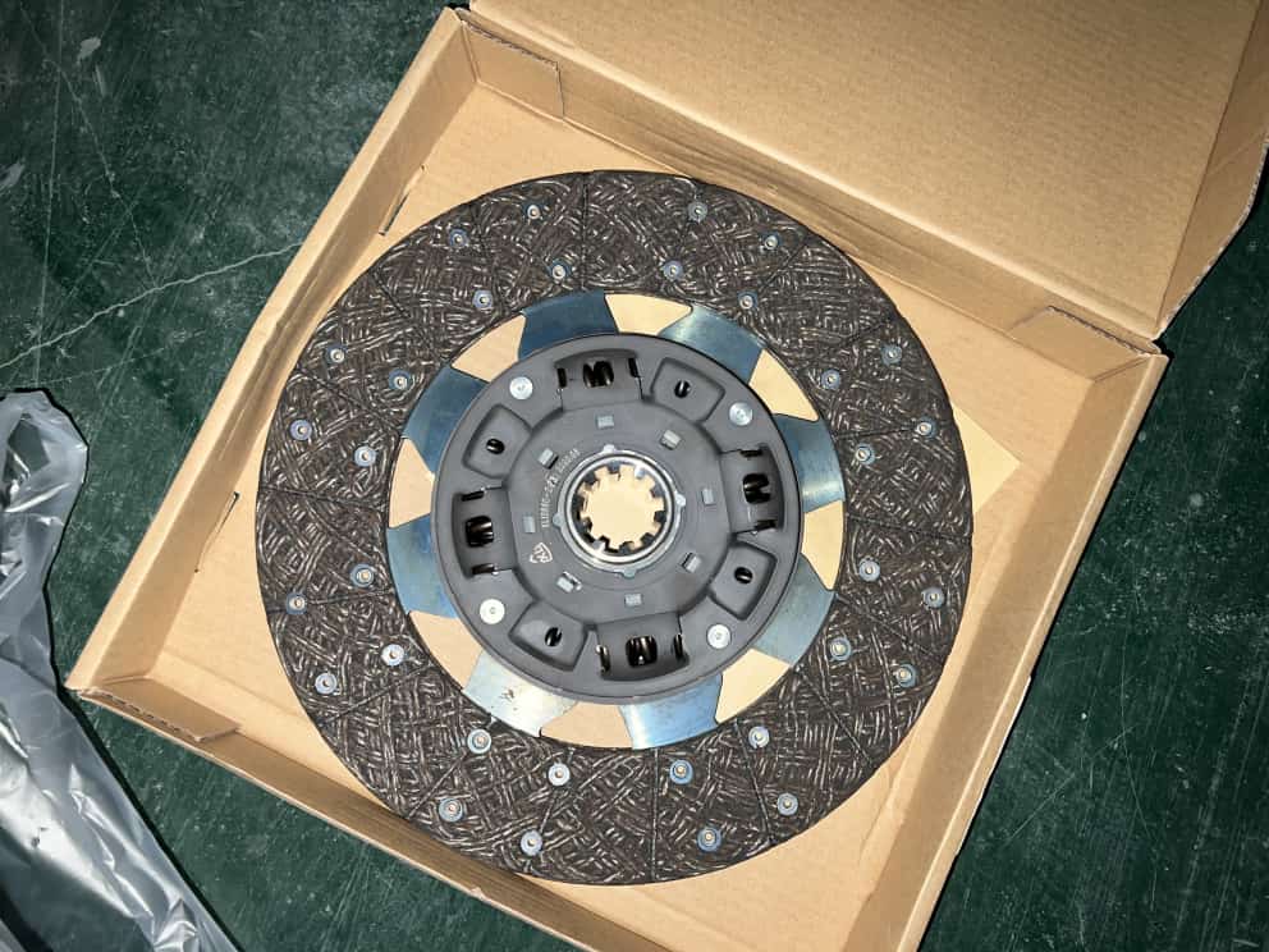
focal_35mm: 26
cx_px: 634
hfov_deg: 67.3
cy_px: 476
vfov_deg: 53.1
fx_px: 953
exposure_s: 1/29
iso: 32
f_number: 1.5
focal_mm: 5.7
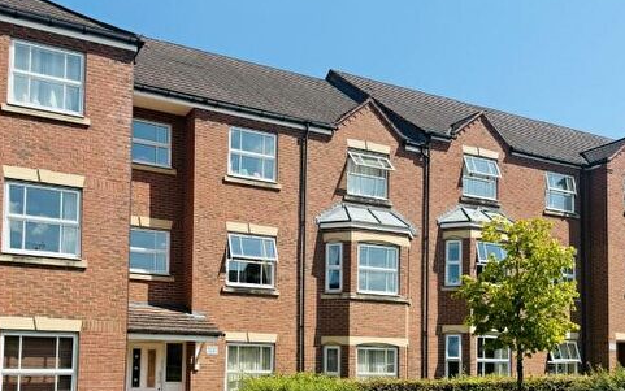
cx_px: 256
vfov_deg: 33.3
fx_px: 630
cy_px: 323
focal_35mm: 37
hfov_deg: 52.4
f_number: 1.78
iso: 80
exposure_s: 1/3802
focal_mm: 6.76
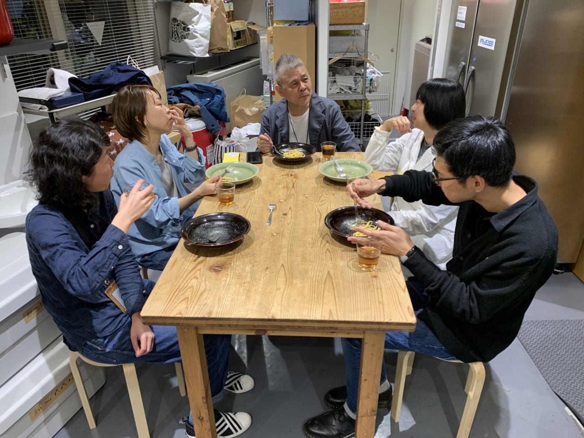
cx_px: 292
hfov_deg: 67.3
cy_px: 219
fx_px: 439
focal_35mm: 26
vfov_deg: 53.1
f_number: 1.8
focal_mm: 4.25
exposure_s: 1/60
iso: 100
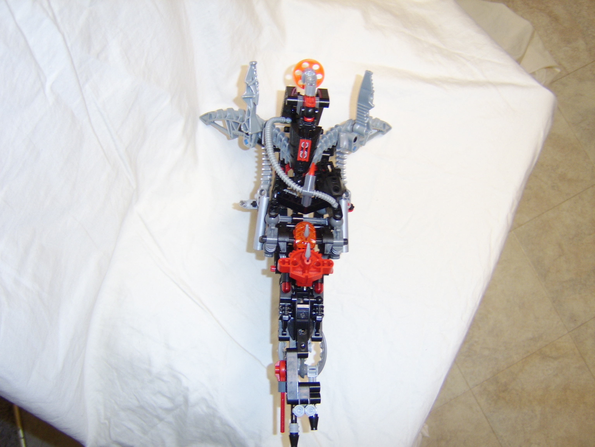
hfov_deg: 58.4
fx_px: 533
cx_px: 298
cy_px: 224
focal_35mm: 31
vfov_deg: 45.4
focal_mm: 8.13
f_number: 2.7
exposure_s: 1/30
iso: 141
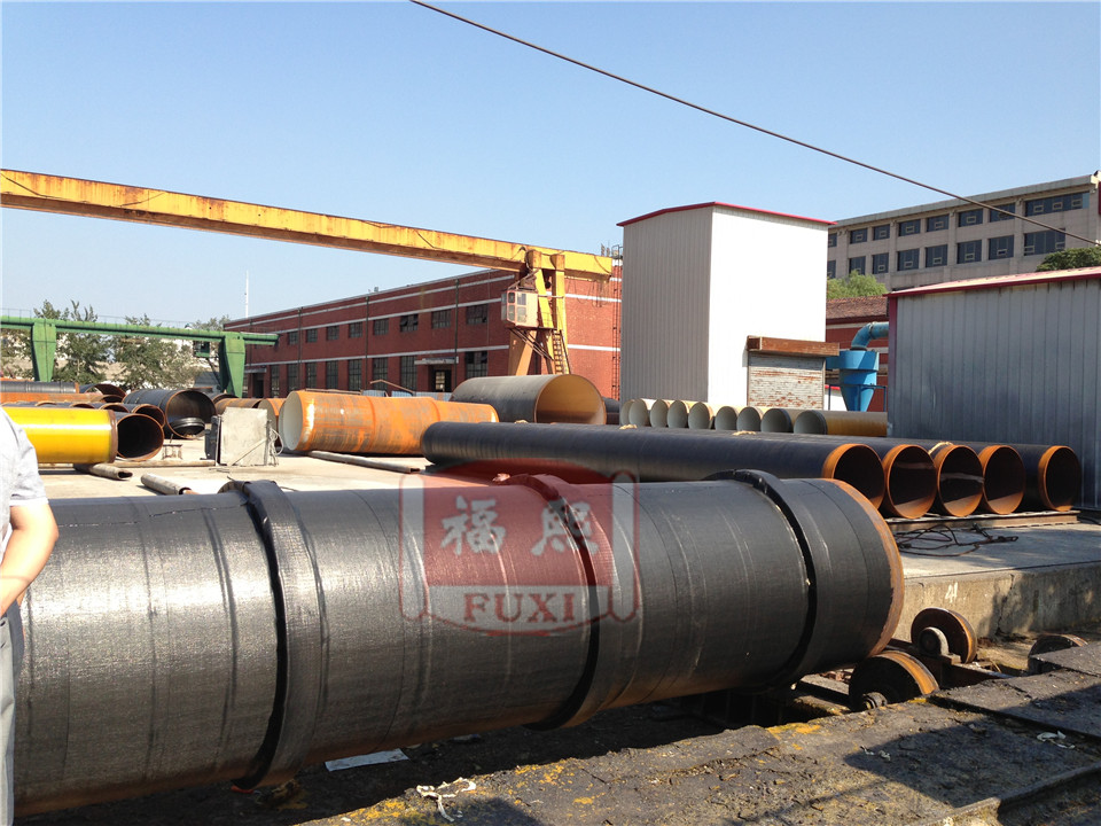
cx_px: 550
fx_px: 1050
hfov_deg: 55.4
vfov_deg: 42.9
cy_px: 413
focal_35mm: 33
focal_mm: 4.13
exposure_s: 1/861
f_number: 2.4
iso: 50
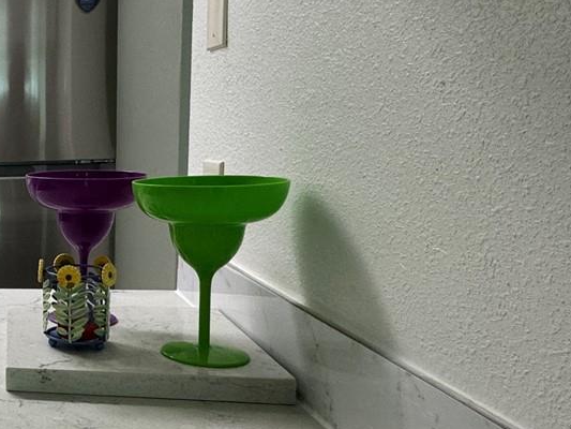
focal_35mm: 42
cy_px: 227
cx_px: -167
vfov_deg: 34.4
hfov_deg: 33.2
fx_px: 693
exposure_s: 1/120
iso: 160
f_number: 2.2
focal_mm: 2.22
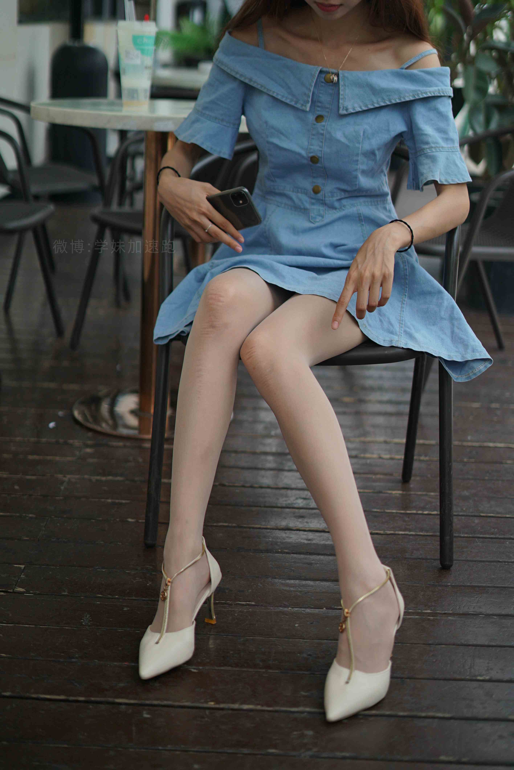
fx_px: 1069
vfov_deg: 39.6
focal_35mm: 50
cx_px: 257
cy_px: 385
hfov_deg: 27.0
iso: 200
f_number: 1.8
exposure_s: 1/6400
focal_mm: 50
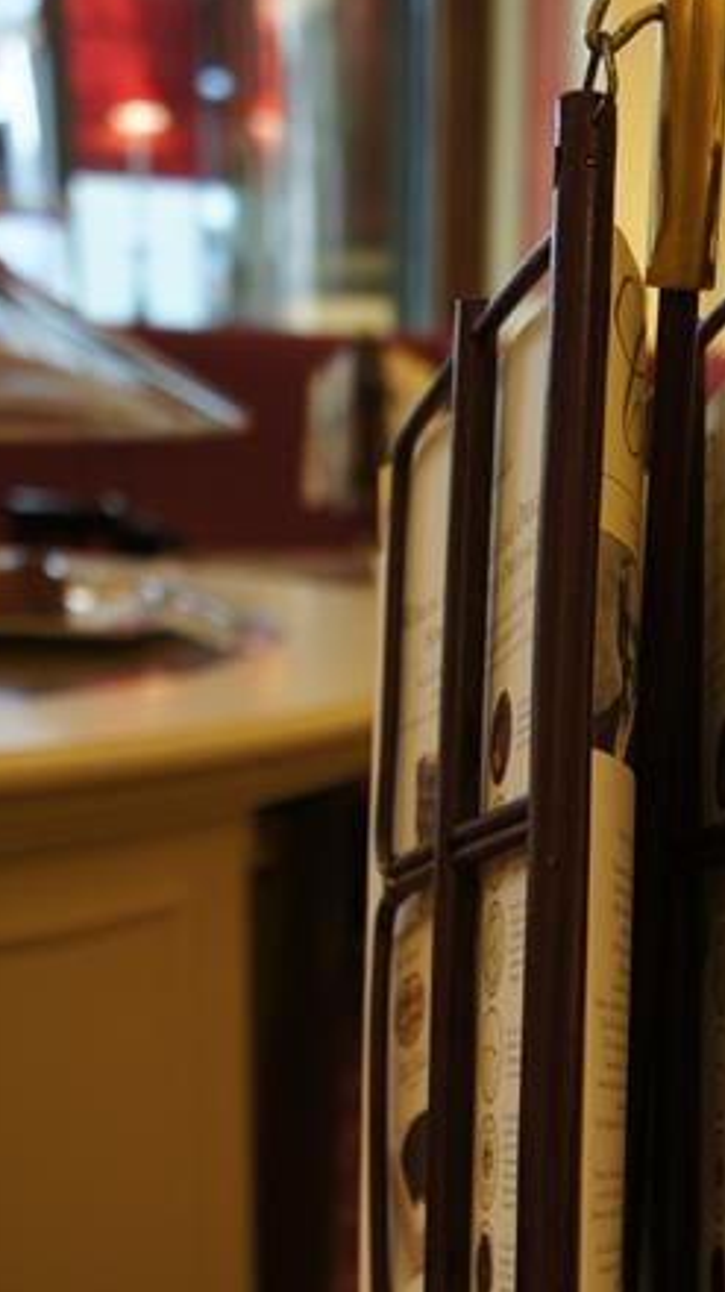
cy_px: 1063
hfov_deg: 19.6
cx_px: 757
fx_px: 2019
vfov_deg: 34.2
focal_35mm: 59
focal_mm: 21
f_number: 4
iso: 400
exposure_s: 1/40
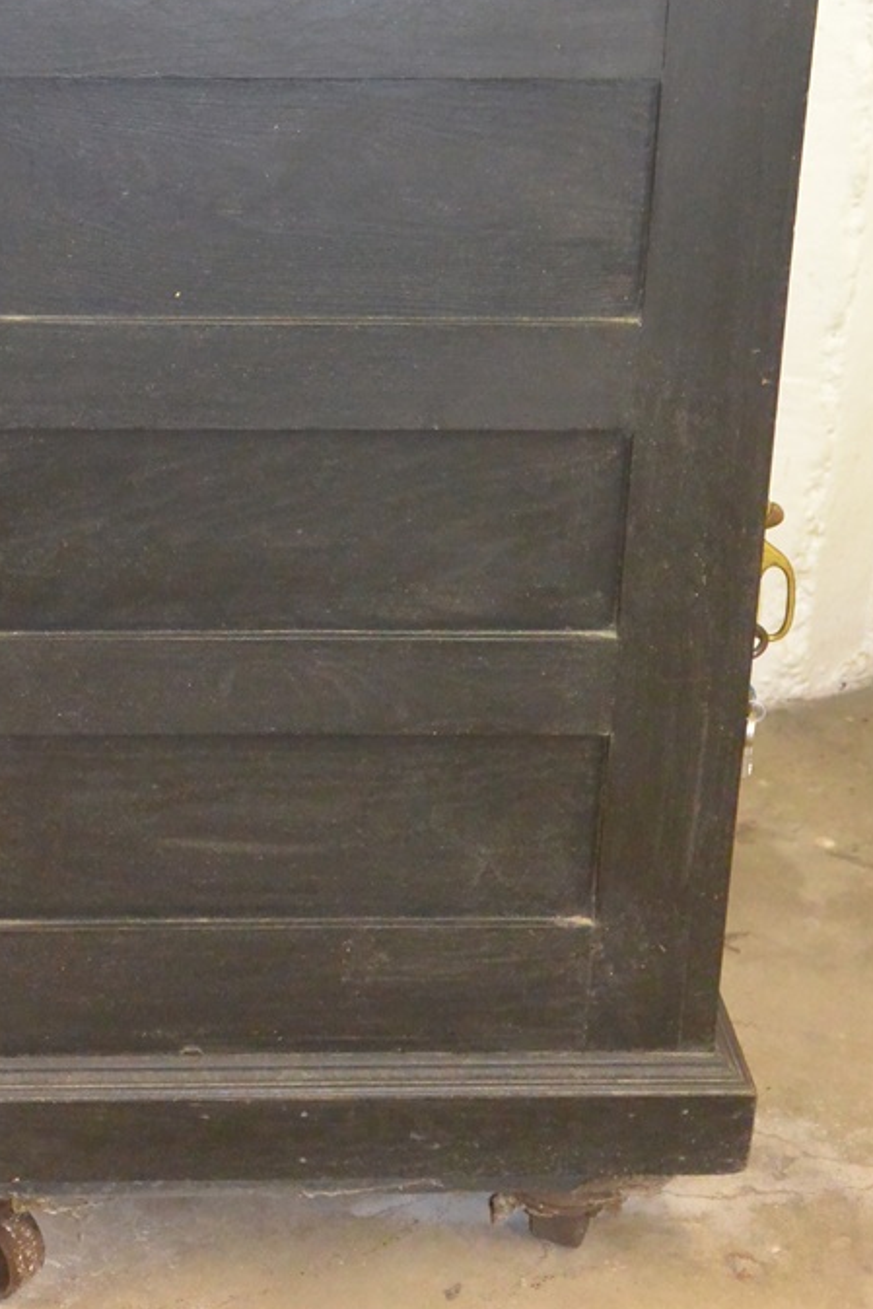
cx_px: 285
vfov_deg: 35.6
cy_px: 356
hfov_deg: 24.5
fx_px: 1999
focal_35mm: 55
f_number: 4
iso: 2200
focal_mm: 14
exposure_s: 1/60
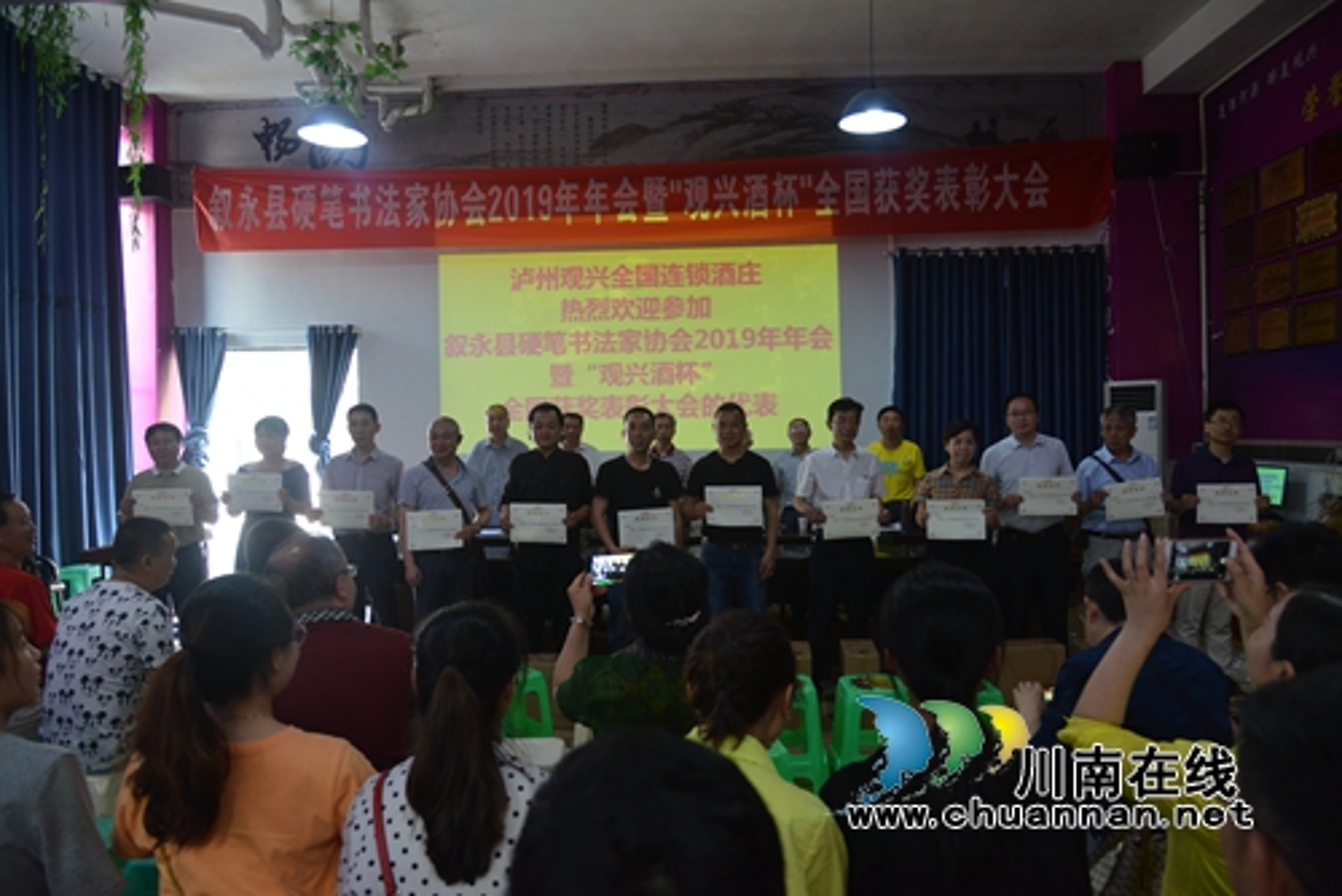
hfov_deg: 73.7
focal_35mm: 24
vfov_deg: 53.2
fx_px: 895
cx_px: 671
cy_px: 448
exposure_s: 1/125
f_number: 5.6
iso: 2000
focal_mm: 24
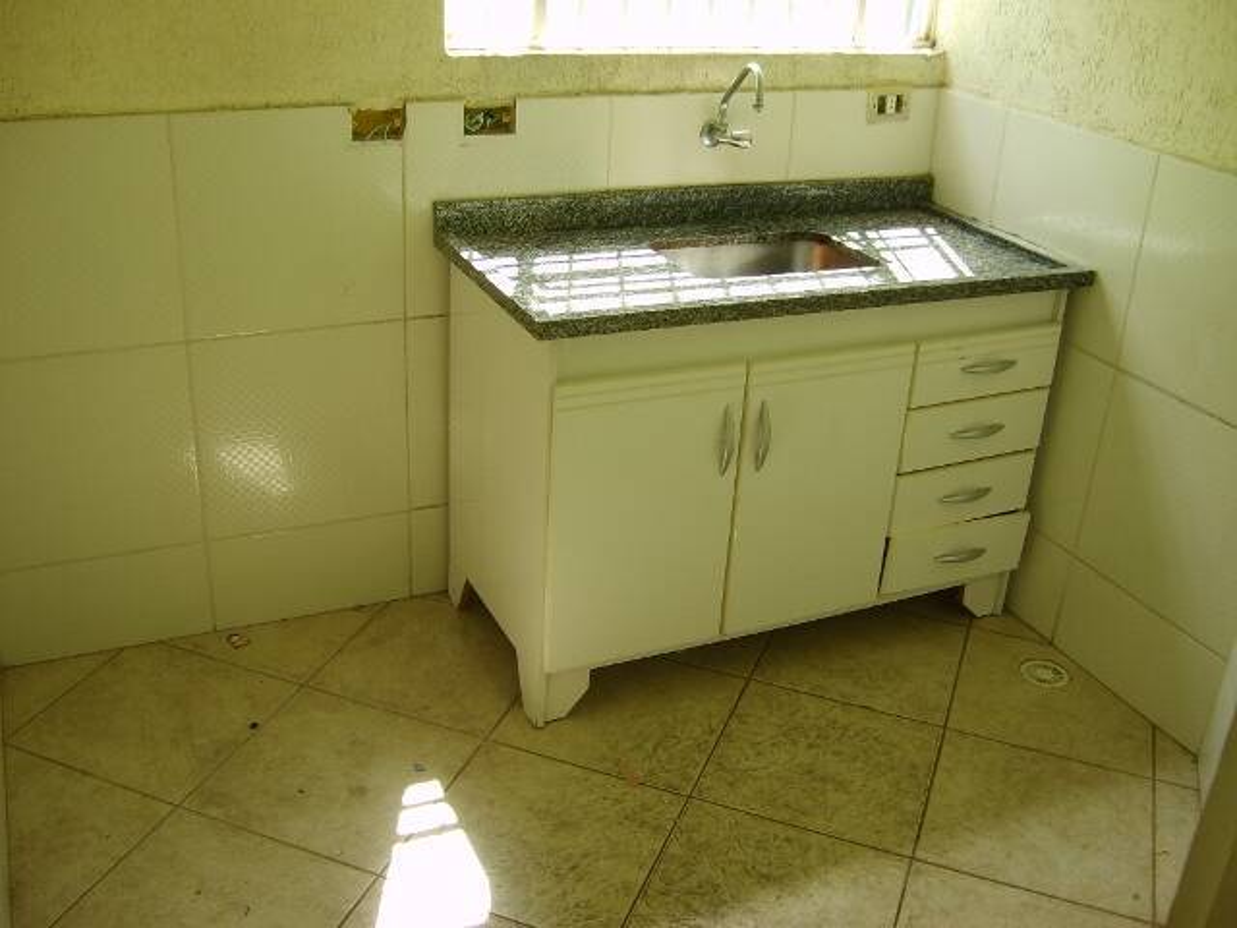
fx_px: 1251
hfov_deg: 52.6
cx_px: 618
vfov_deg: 40.7
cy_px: 464
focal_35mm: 35
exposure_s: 1/60
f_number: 2.8
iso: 50
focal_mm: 5.8
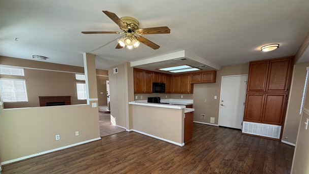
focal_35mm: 16
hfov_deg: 99.4
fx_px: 131
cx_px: 159
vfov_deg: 65.6
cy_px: 113
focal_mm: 2.22
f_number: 2.2
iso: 80
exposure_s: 1/120
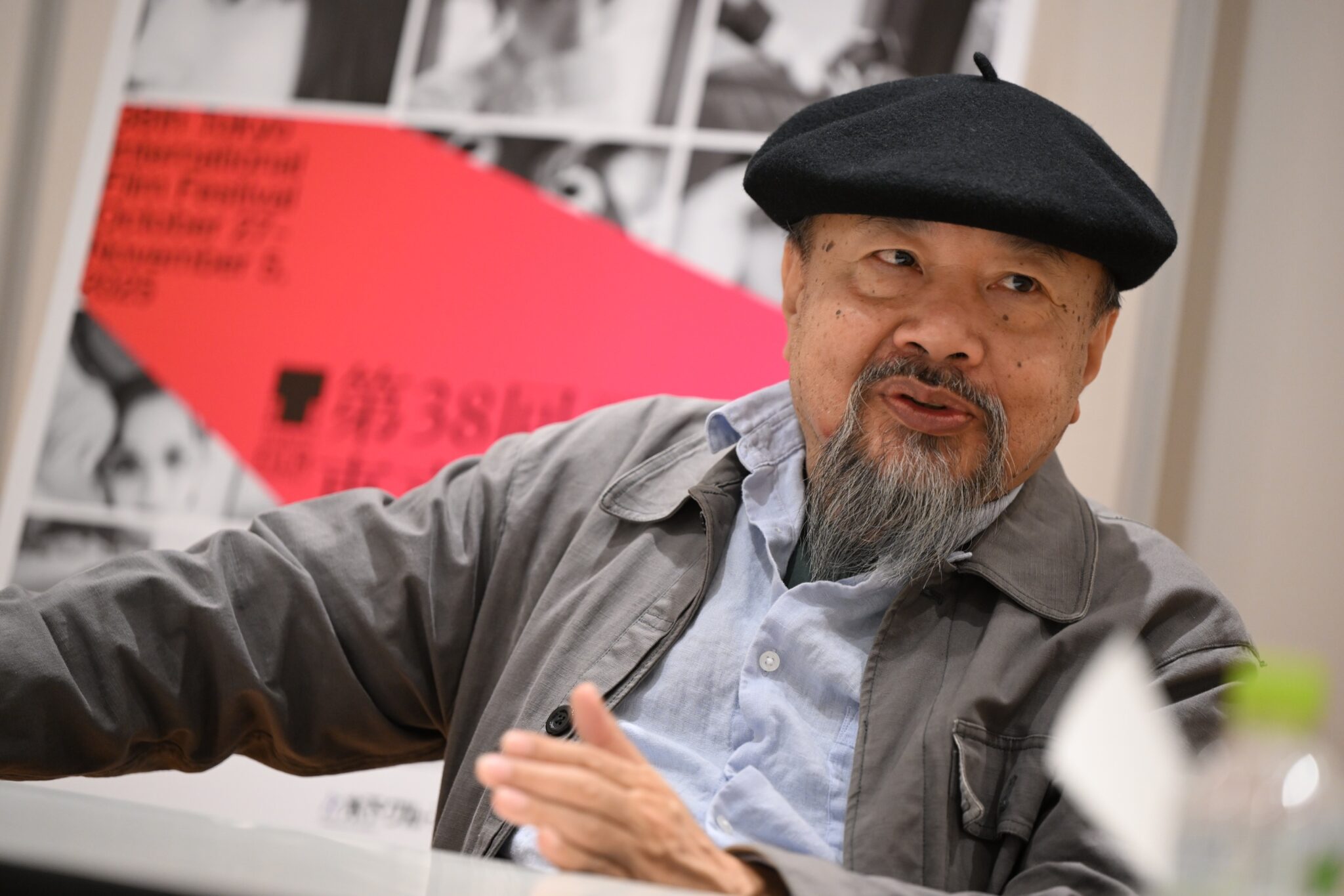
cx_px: 672
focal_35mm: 150
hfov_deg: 13.7
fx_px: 5599
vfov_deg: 9.1
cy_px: 448
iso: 1600
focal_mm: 150
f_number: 2.8
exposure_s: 1/160
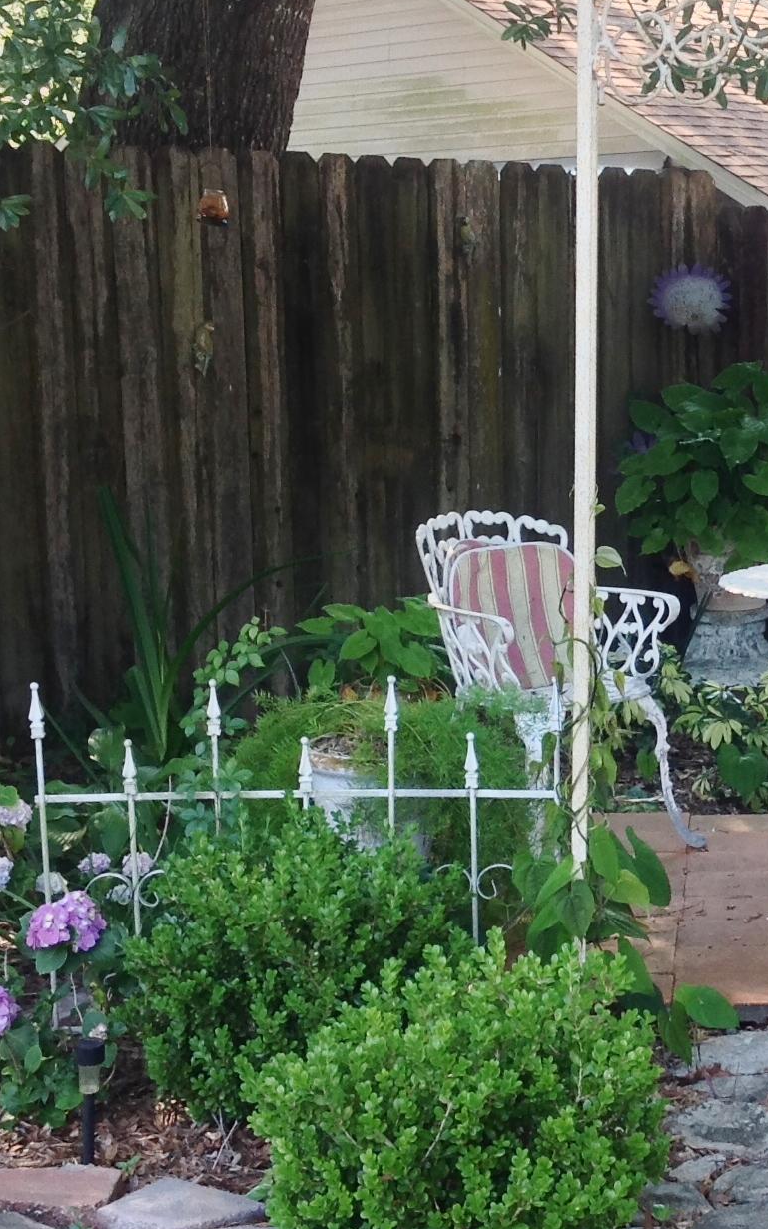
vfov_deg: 26.4
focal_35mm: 78
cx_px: 765
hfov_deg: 16.4
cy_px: 527
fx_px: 2613
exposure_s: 1/141
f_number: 2.4
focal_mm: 4.28
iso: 50
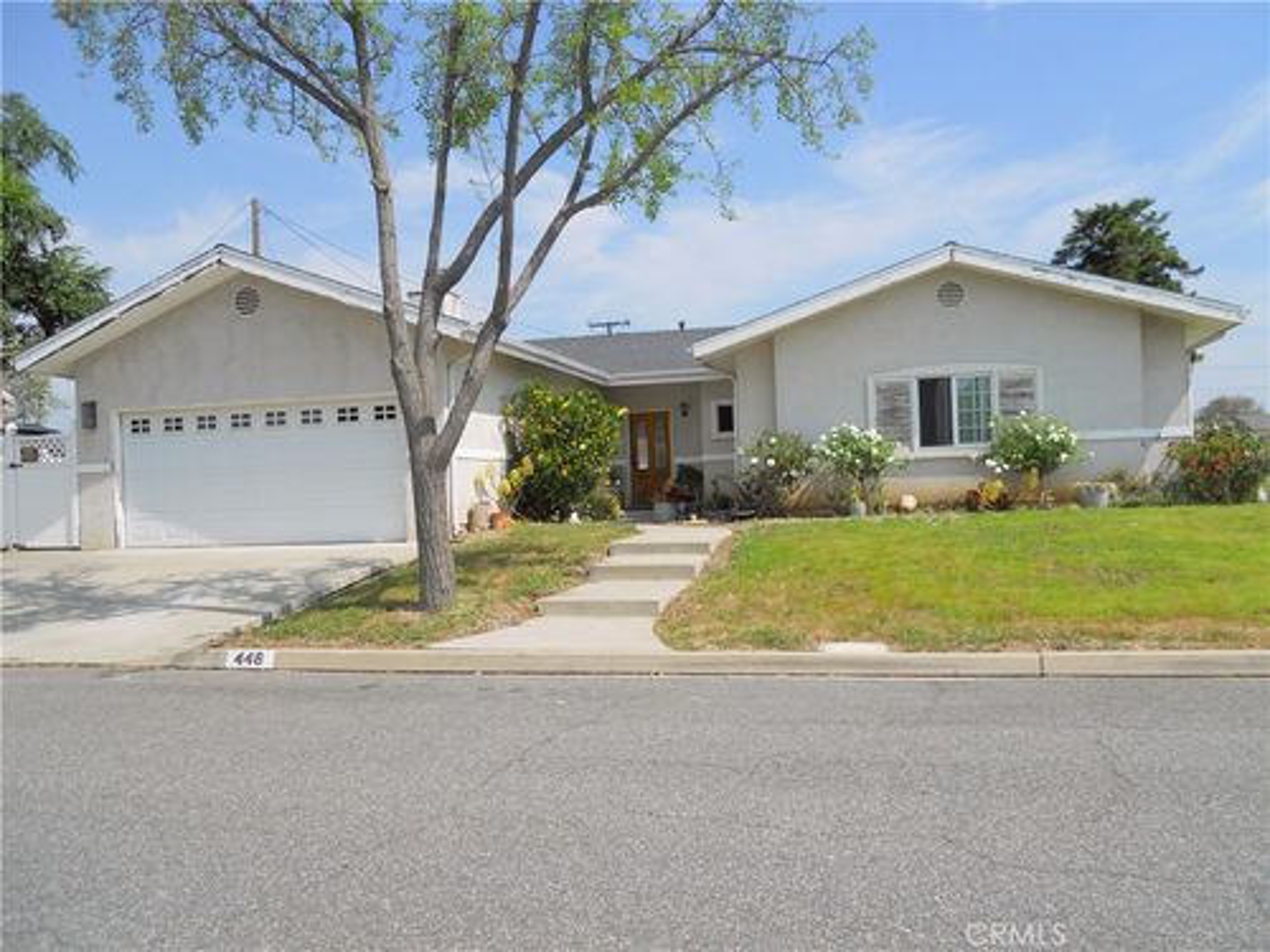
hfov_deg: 63.4
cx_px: 635
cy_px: 476
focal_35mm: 28
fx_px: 1027
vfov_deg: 49.7
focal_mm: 5
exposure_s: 1/400
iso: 80
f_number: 5.4
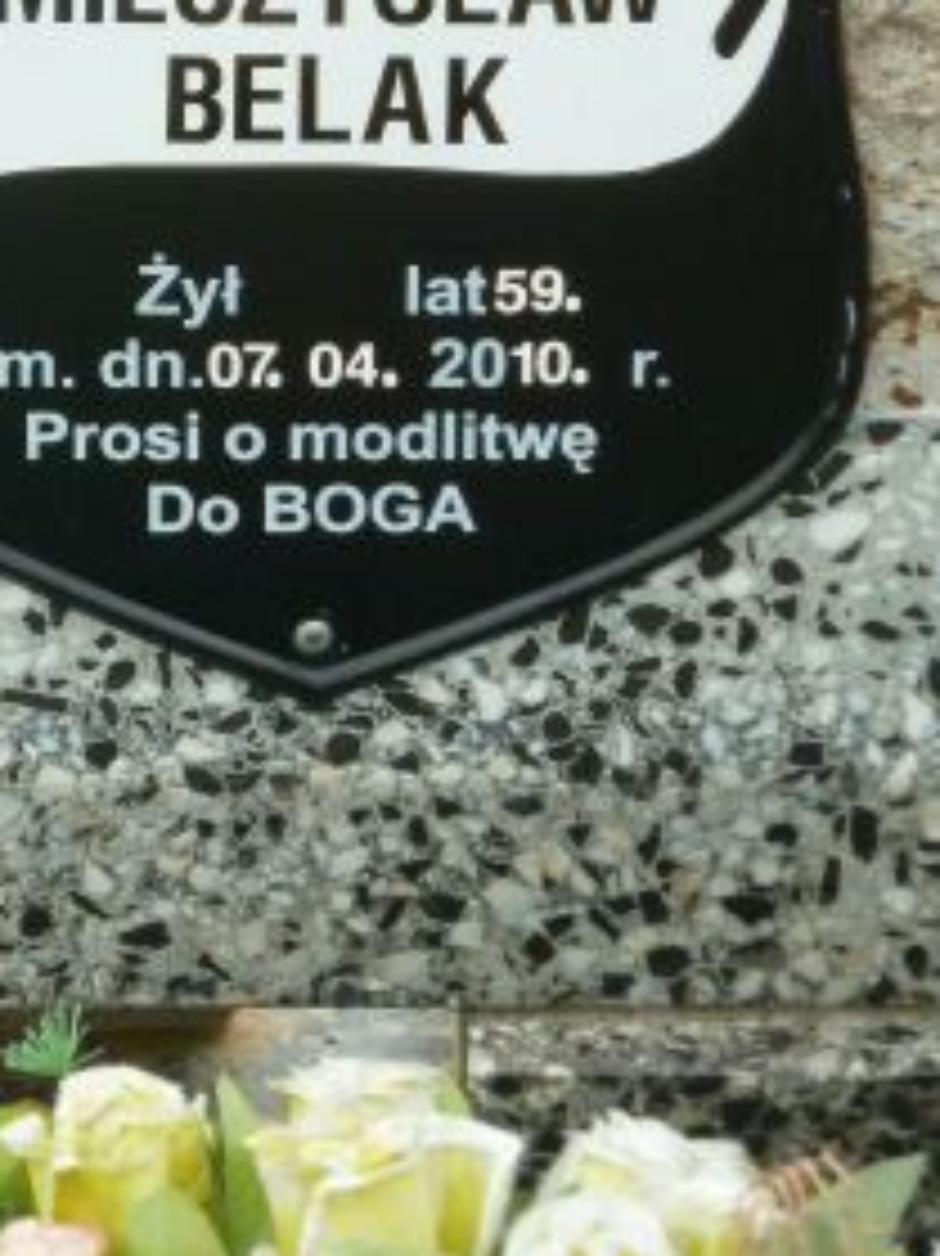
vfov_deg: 6.8
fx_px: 10544
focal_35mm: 291
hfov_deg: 5.1
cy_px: 230
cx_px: 216
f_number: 4.5
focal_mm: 27.8
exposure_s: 1/320
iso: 320
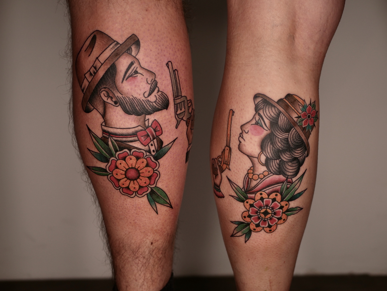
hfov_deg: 38.2
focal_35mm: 50
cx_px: 194
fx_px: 559
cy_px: 146
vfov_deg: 29.1
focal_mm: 25
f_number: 2.2
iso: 200
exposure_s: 1/800
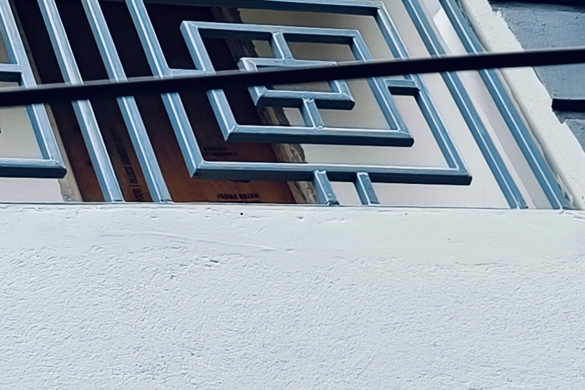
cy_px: -167
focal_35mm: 131
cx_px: 322
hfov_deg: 15.6
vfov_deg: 10.2
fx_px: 2129
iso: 80
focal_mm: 4.84
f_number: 1.8
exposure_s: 1/523
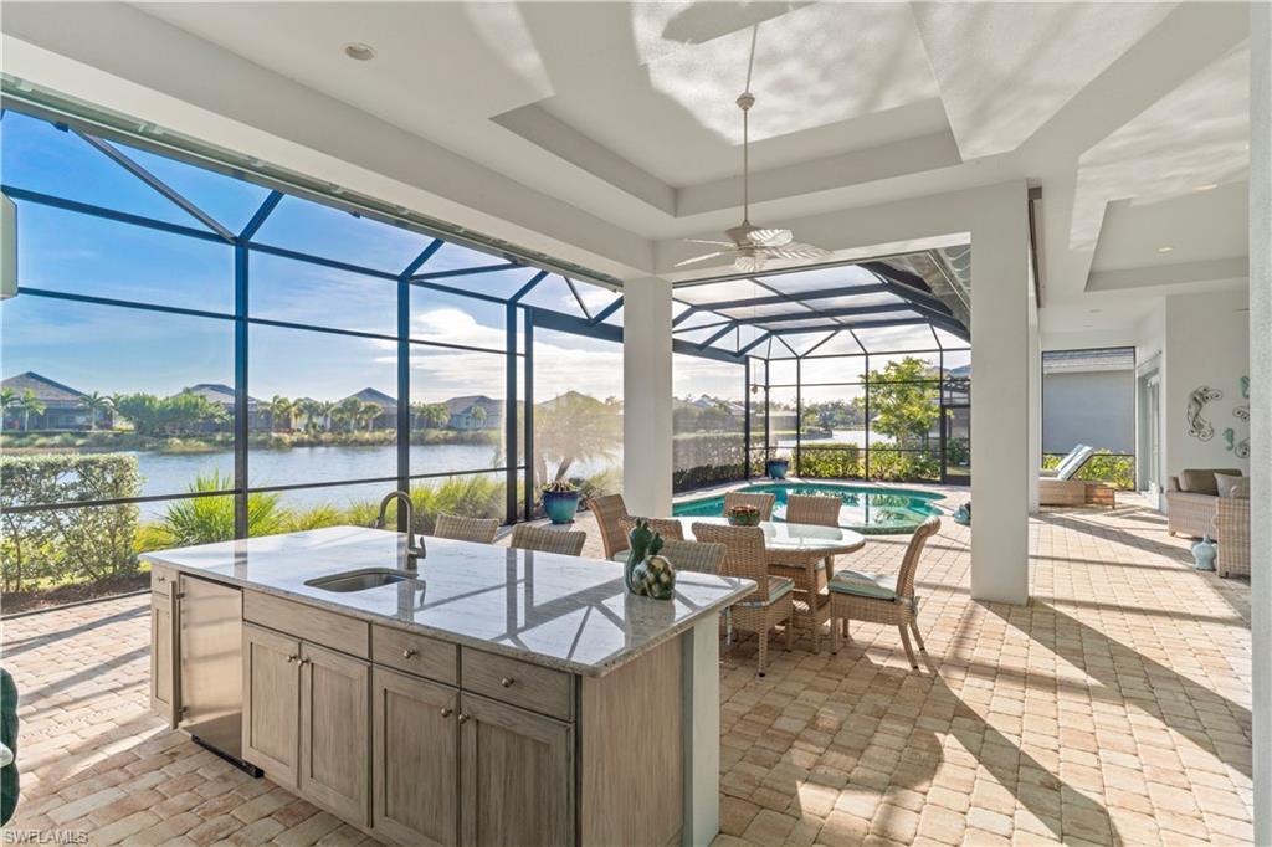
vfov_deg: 67.3
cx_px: 636
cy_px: 424
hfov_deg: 90.0
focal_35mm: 18
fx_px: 636
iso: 100
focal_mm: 18
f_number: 9
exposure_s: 1/20
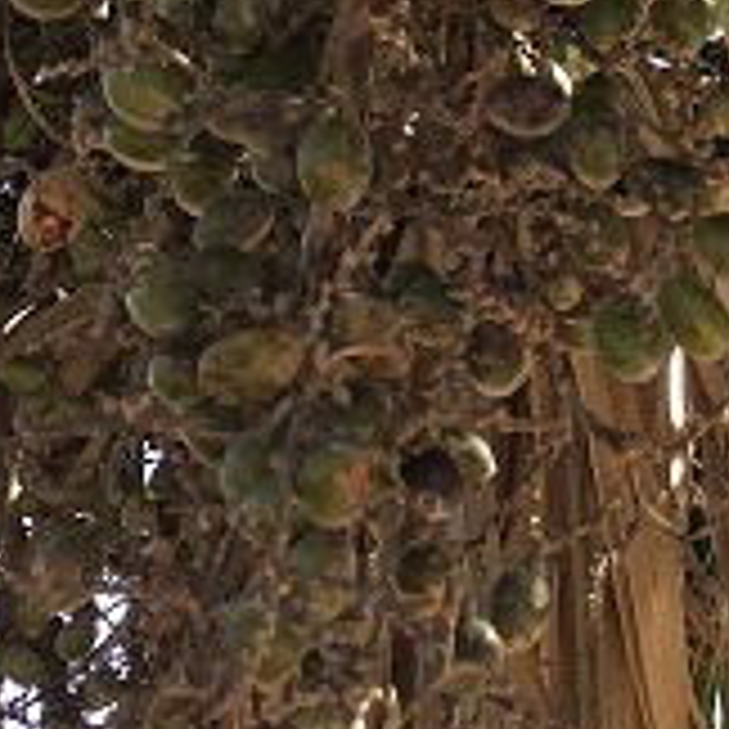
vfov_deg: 12.3
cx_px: 522
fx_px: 3288
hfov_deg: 12.6
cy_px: -180
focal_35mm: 138
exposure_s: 1/120
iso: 25
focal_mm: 3.3
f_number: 2.4
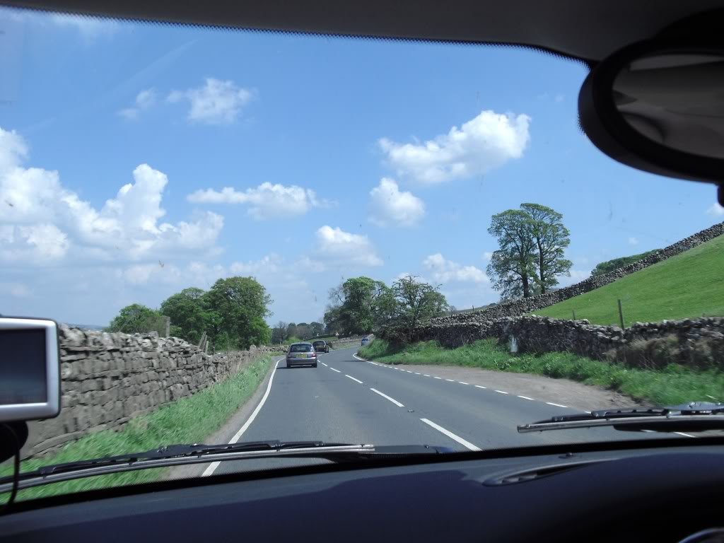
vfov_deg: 39.7
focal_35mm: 36
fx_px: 753
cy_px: 272
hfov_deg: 51.4
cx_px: 362
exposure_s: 1/160
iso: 64
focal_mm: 6.3
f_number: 7.8
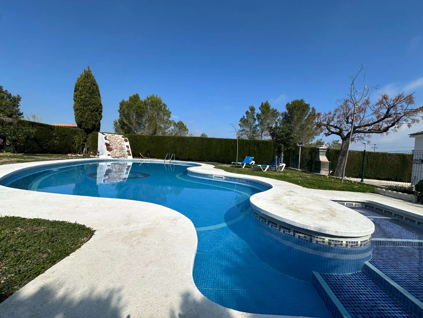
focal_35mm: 14
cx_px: 212
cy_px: 159
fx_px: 171
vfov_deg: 85.7
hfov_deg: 102.1
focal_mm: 2.22
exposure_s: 1/2451
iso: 50
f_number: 2.2
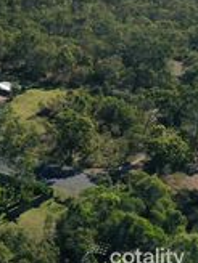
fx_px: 587
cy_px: 39
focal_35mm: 77
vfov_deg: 24.8
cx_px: -167
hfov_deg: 16.0
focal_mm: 10.26
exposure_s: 1/2500
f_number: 3.5
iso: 100
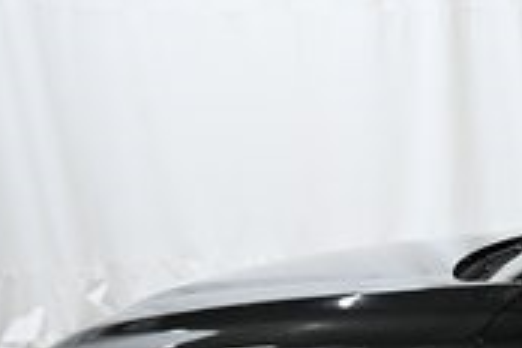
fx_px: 1015
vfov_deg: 18.8
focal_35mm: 70
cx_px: 915
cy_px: 366
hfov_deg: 20.9
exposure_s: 1/30
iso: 640
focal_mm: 19
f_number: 6.3
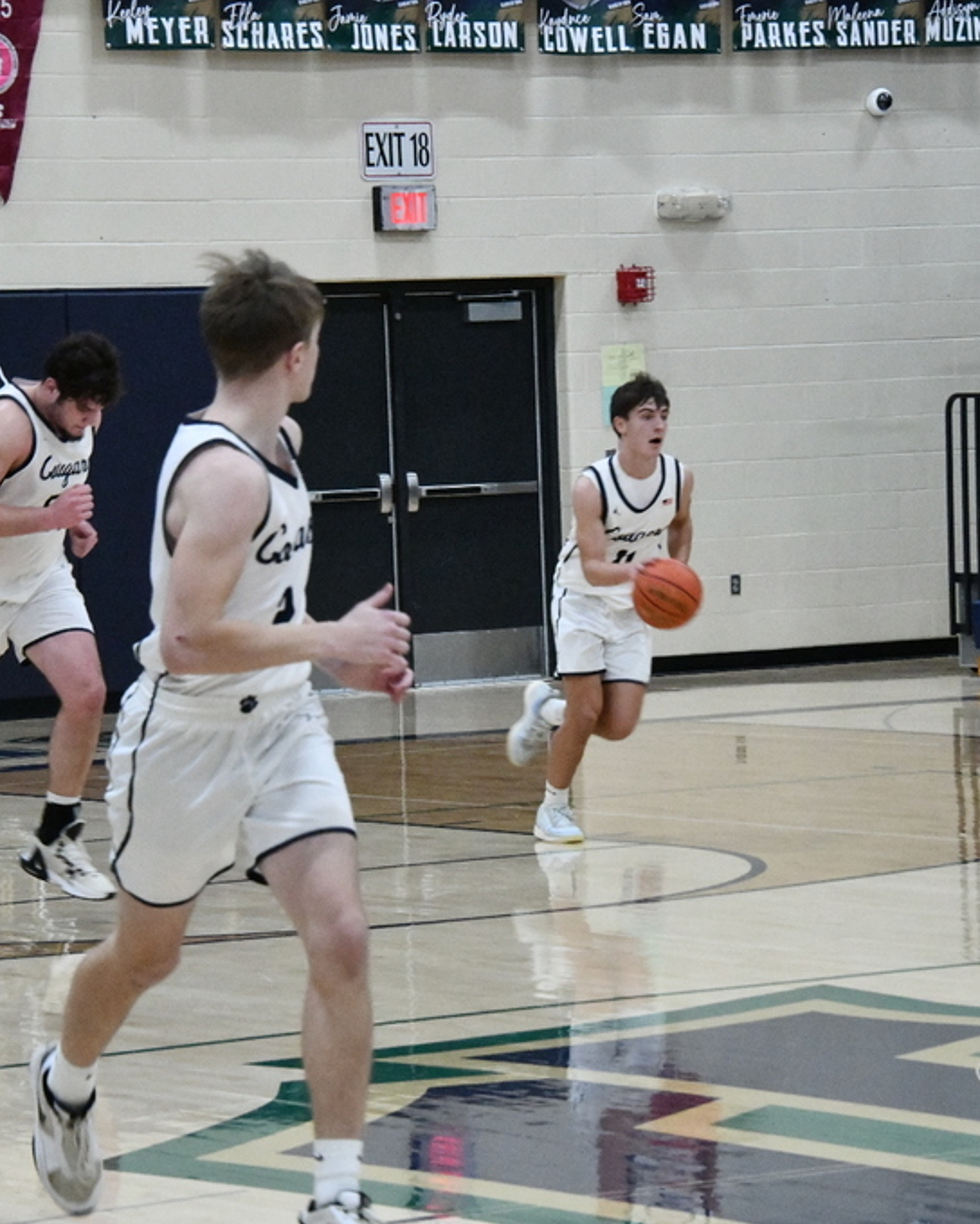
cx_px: 467
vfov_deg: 11.8
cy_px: 613
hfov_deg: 9.4
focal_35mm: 164
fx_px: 5946
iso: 16000
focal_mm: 116
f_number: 11
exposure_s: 1/250
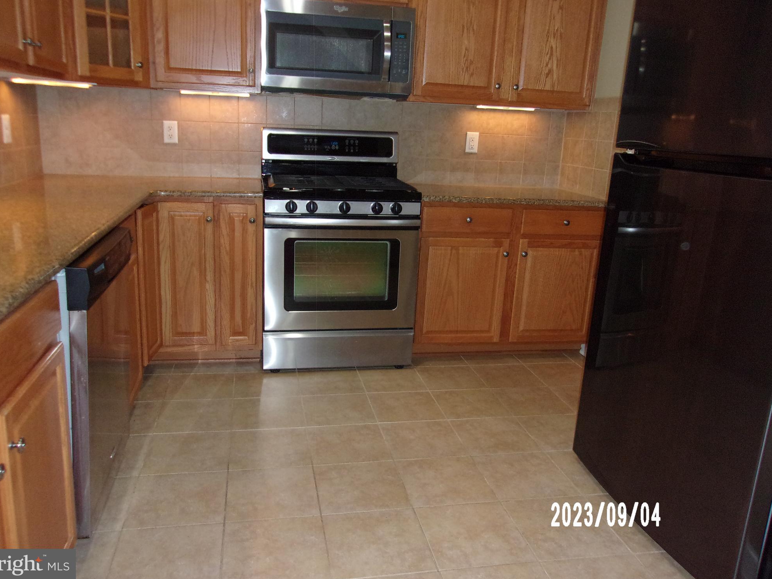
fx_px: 624
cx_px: 378
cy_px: 281
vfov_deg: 49.7
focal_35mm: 28
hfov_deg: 63.4
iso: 250
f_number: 3
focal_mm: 4.9
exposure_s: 1/34
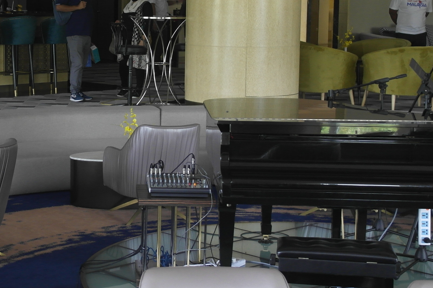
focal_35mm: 80
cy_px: 94
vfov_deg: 17.0
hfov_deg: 24.8
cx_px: 63
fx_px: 962
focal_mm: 22
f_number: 3.5
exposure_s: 1/20
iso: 400
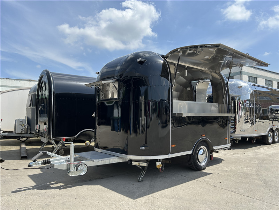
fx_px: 210
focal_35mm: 26
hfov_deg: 67.3
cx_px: 140
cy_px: 105
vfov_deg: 53.1
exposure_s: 1/4115
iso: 50
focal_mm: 5.7
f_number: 1.5
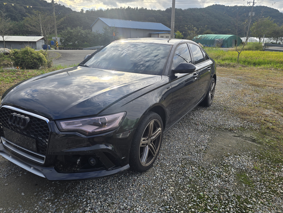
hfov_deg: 69.4
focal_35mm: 25
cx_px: 141
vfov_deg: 54.9
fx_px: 204
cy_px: 103
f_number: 1.7
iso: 12
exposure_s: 1/458
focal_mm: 6.3
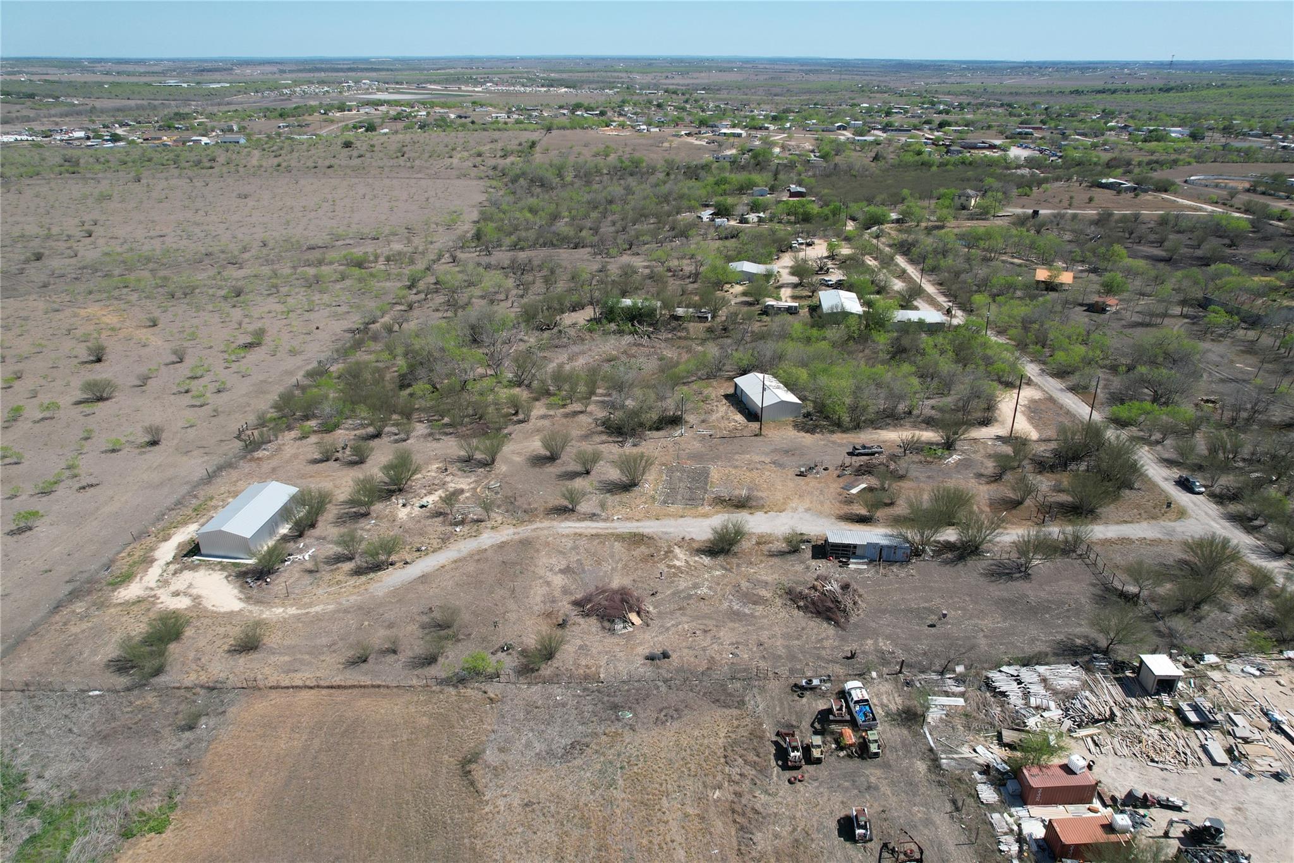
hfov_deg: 78.6
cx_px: 647
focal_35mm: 22
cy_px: 432
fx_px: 791
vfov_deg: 57.2
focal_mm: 8.38
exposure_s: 1/1600
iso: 100
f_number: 2.8
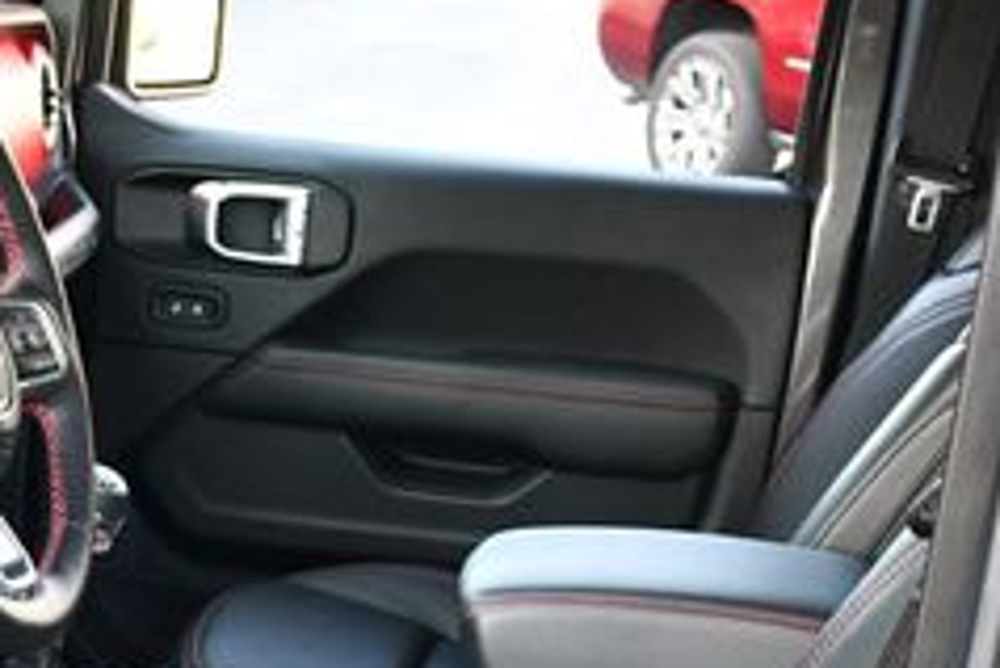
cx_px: 101
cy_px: 844
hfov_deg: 20.6
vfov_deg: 13.6
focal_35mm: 97
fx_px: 2696
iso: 800
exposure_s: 1/160
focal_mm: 18
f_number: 3.5
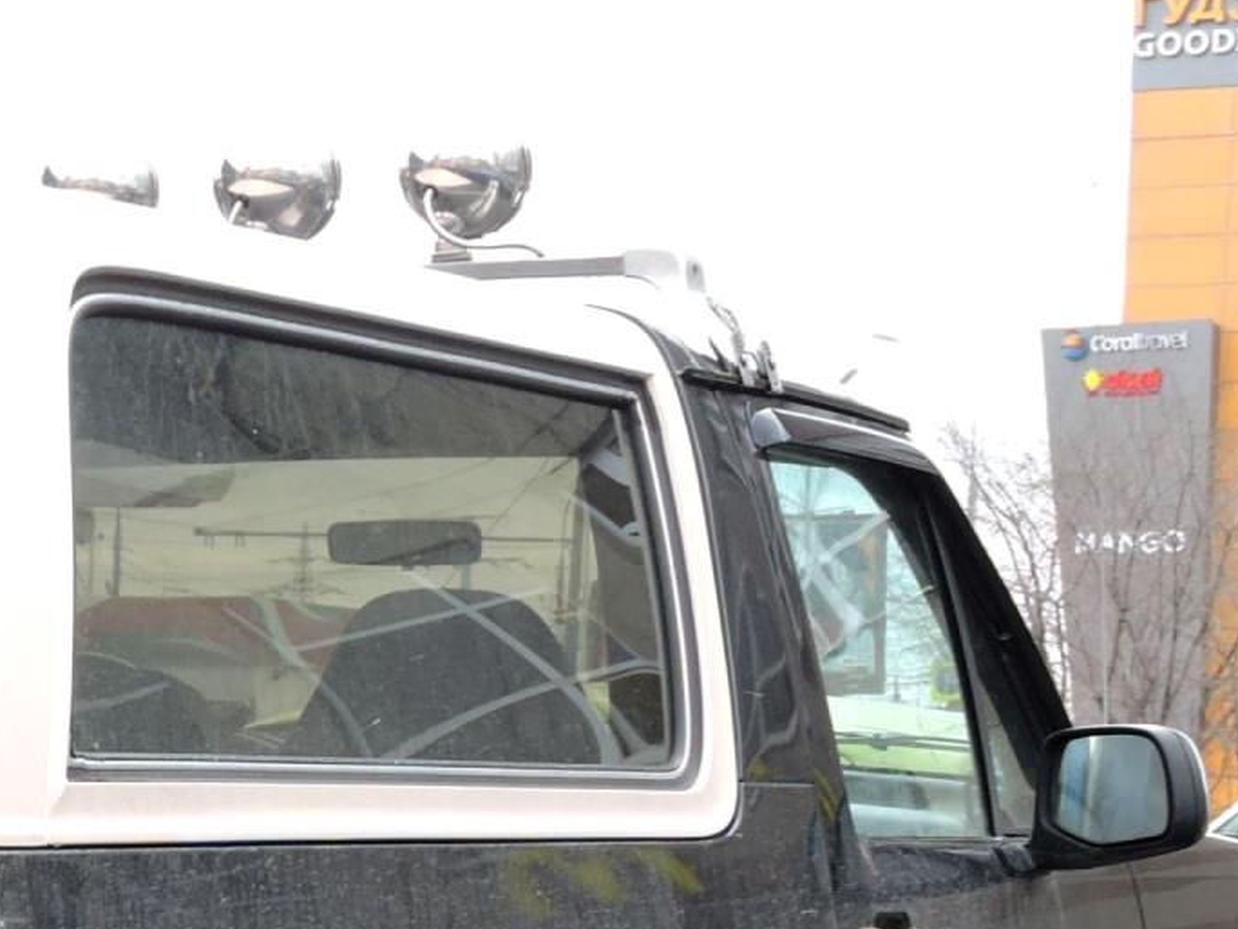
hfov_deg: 16.2
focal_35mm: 117
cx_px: -228
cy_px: 1112
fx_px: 4184
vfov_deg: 12.4
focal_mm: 7.2
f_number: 3.8
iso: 100
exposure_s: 1/50
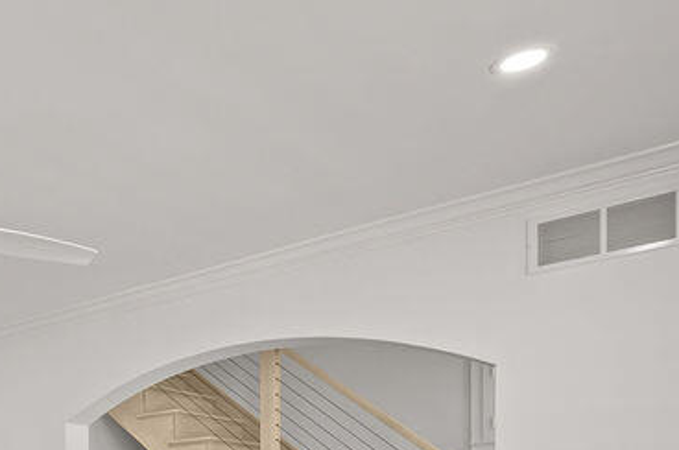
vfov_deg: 30.8
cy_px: 480
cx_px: -114
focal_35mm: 39
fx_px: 734
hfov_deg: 38.4
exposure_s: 1.3
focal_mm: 14
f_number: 10
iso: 250
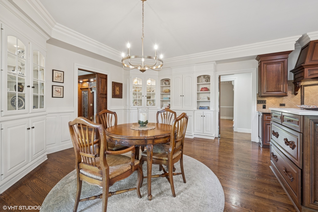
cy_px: 106
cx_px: 159
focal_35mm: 15
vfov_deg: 77.3
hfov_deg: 100.4
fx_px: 132
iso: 200
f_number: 9.5
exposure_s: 1/2
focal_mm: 15
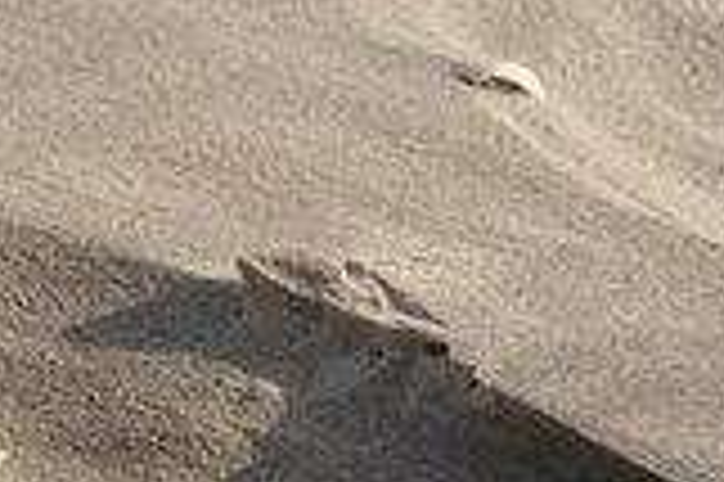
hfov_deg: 10.7
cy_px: 171
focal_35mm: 192
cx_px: 598
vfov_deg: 7.1
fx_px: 3866
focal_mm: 45
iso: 100
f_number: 9
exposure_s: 1/160
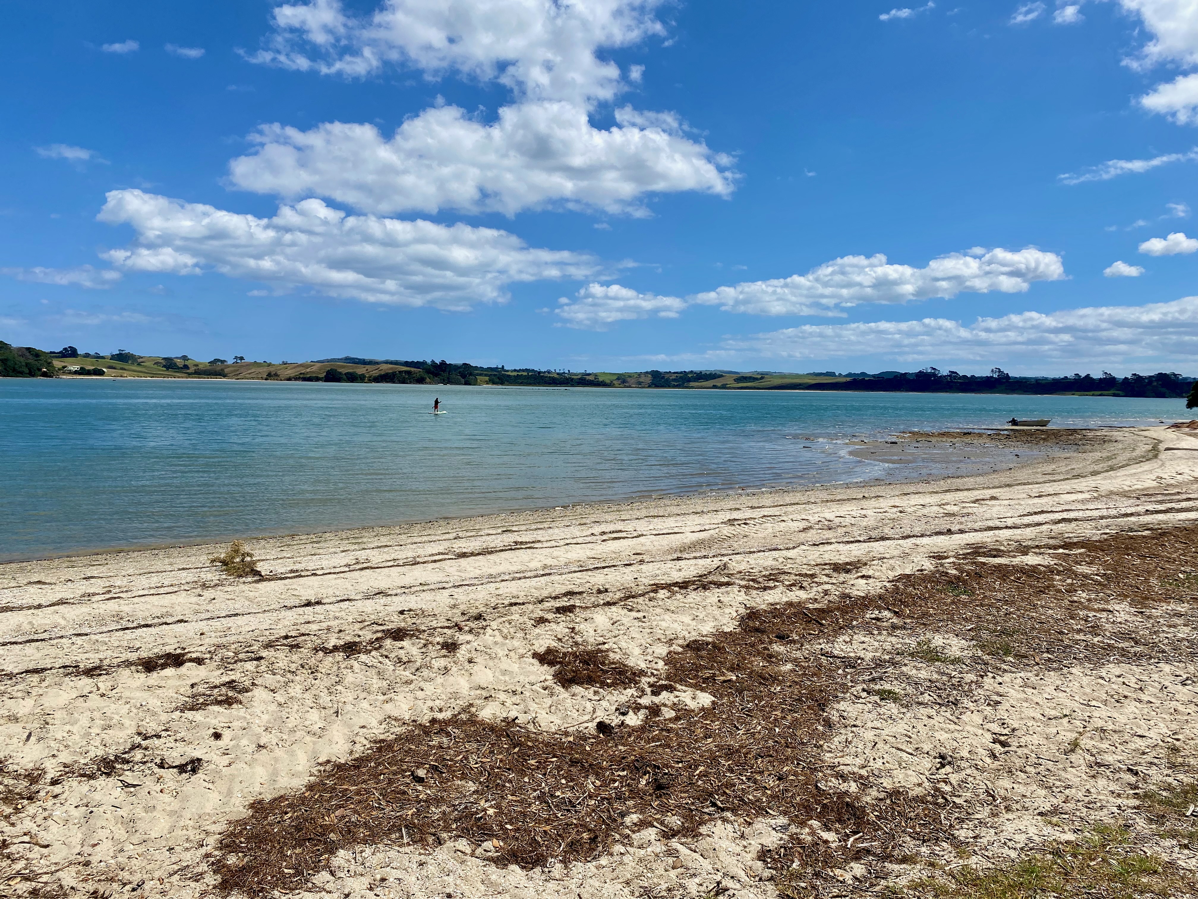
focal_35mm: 26
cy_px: 450
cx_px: 599
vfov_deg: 53.1
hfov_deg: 67.3
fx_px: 900
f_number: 1.8
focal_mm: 4.25
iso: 32
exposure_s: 1/7194
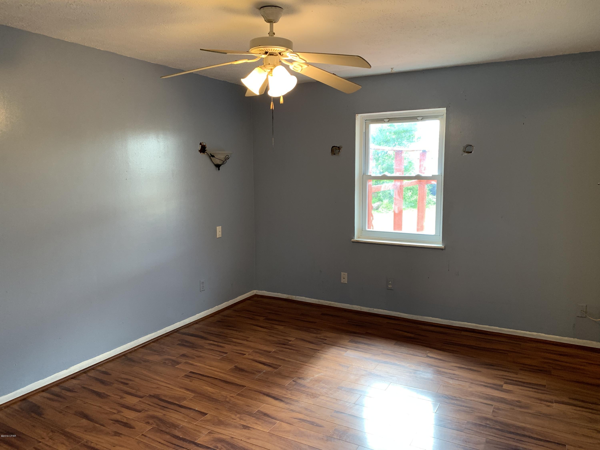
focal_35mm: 26
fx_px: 451
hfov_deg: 67.3
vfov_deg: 53.1
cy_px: 225
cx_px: 300
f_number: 1.8
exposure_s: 1/120
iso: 64
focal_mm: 4.25
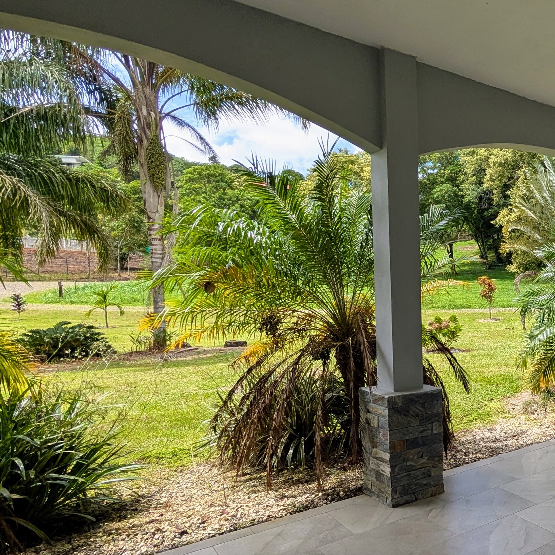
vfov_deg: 60.4
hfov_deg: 51.2
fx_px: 472
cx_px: 533
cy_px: 333
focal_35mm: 26
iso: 49
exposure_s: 1/1828
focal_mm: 2.02
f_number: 1.7
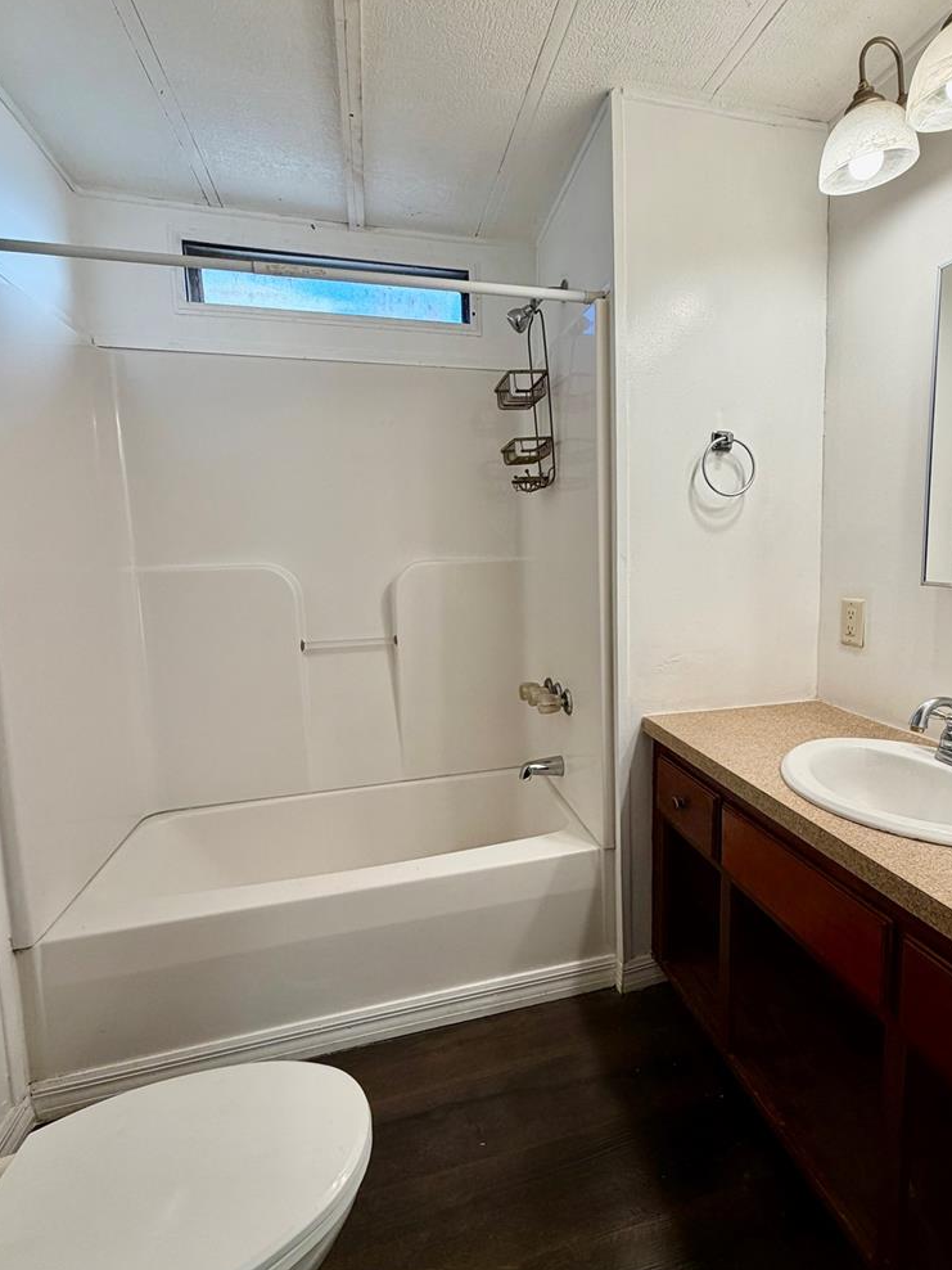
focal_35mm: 17
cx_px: 551
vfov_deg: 91.0
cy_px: 613
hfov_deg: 74.2
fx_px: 623
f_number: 2.2
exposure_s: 1/120
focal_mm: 2.22
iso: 80
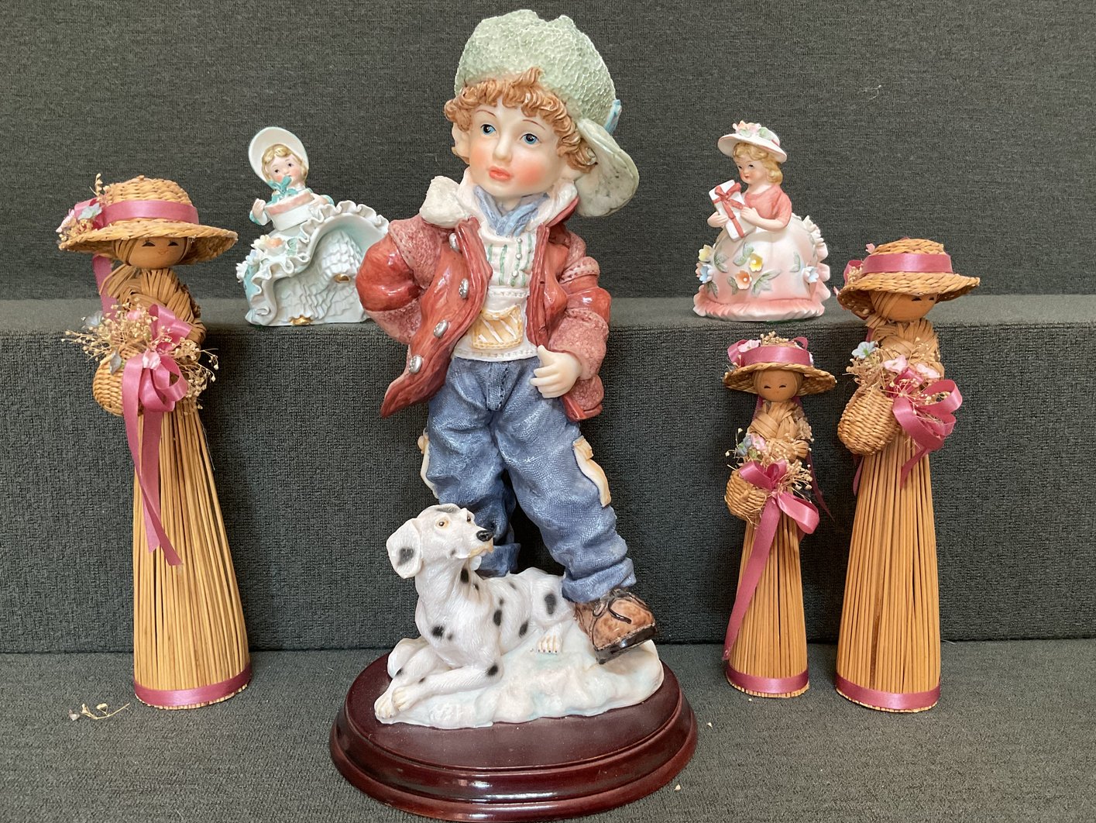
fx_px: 982
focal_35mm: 31
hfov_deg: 58.3
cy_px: 403
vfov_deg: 45.5
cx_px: 561
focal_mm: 3
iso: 100
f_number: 1.8
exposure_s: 1/60
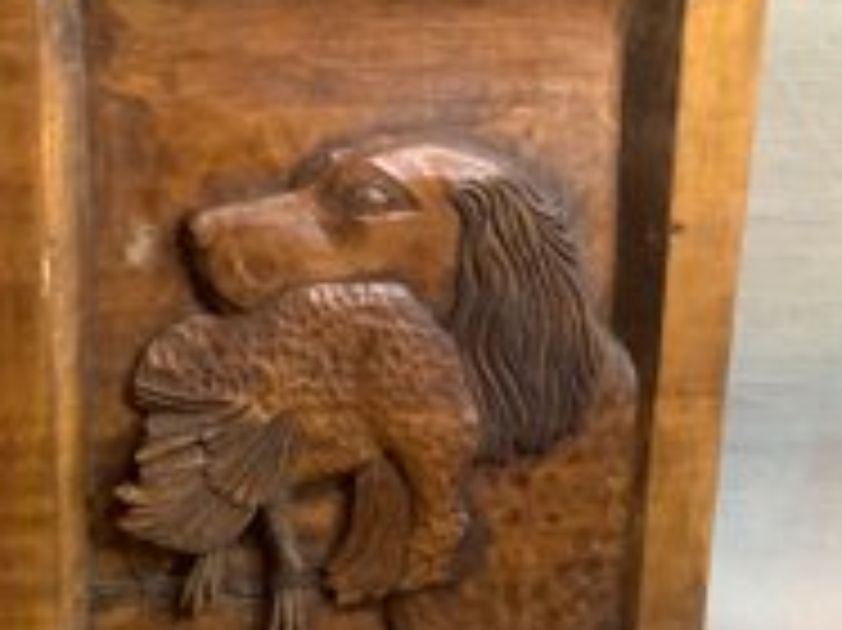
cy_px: 299
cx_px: 295
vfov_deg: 25.6
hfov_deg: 33.6
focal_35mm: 57
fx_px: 1386
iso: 400
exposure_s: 1/30
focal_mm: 3.3
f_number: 2.4
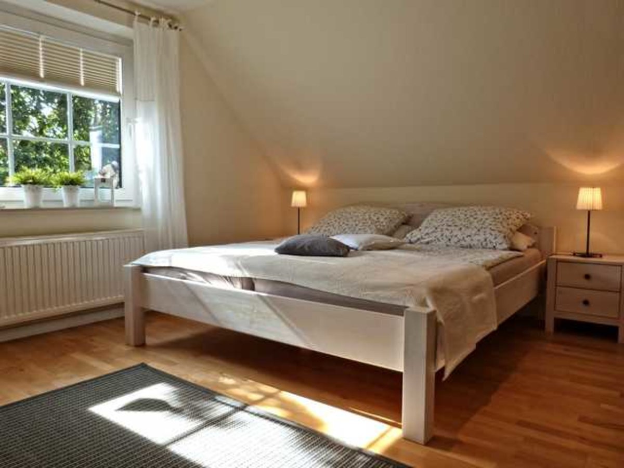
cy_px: 234
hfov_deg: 69.4
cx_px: 312
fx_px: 451
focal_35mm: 25
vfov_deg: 54.9
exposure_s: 1/60
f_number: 2.8
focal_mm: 4.5
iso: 100
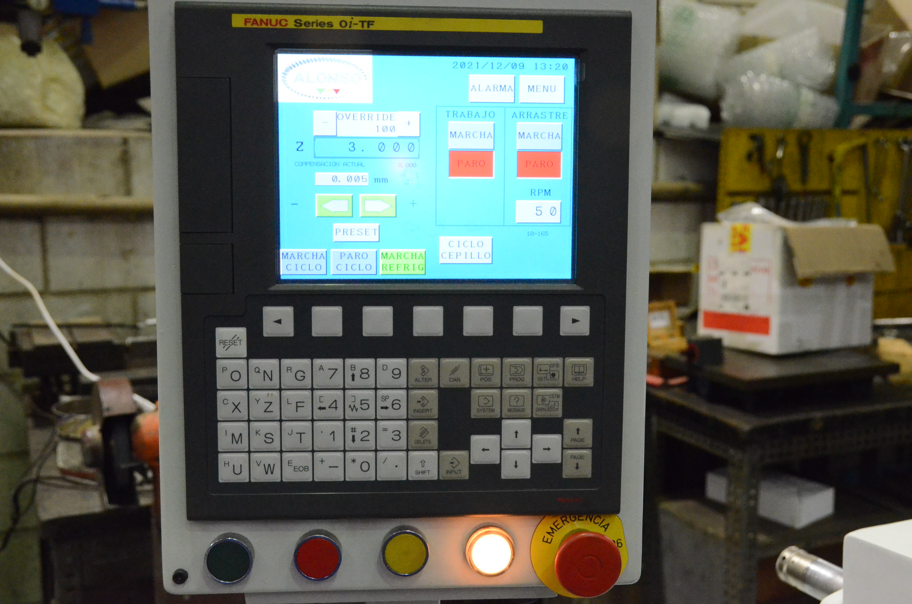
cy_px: 302
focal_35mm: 40
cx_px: 456
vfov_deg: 32.9
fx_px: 1024
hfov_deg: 48.0
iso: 6400
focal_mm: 27
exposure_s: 1/160
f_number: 6.3
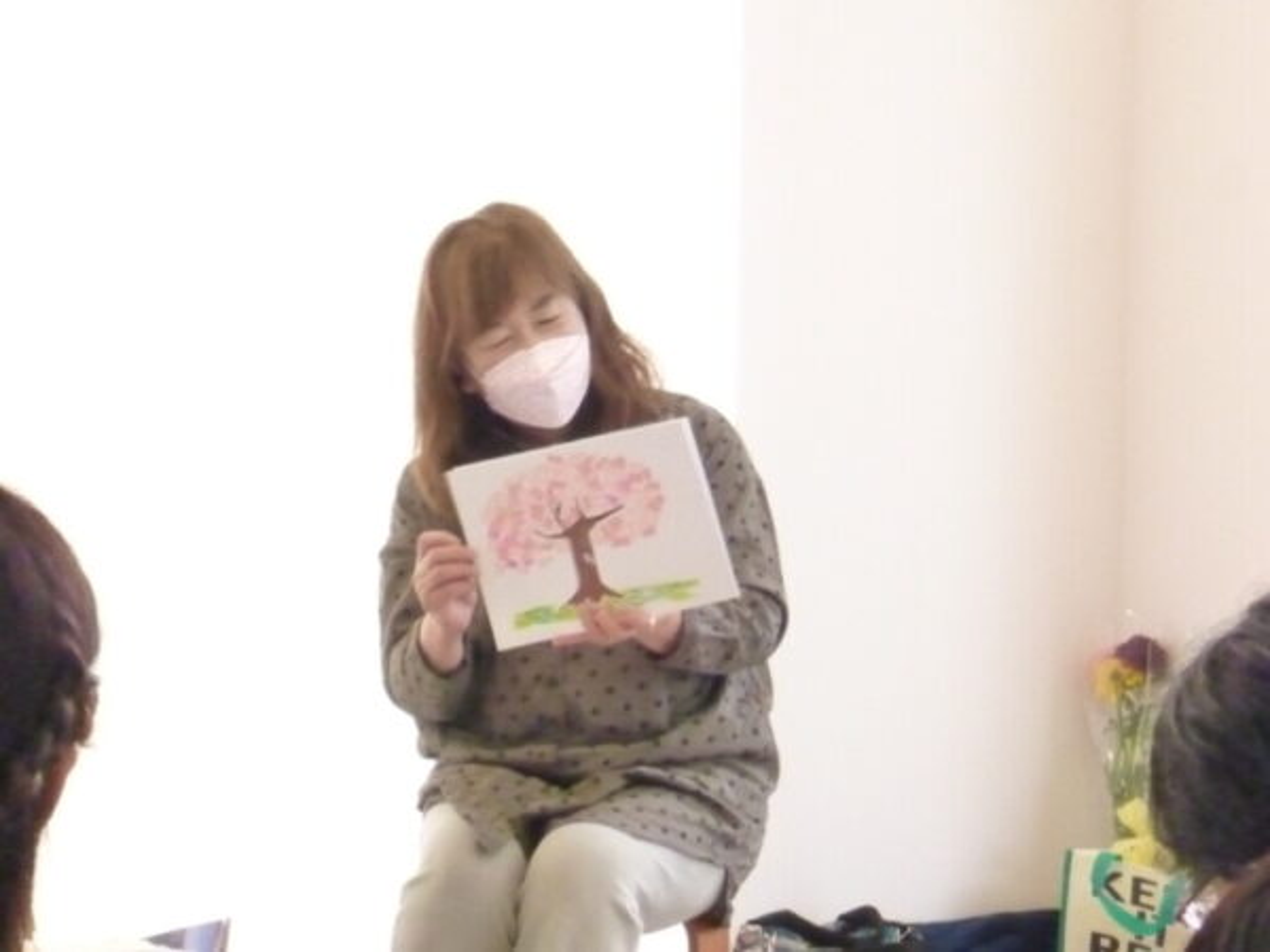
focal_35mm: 156
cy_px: 476
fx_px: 5723
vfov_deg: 9.5
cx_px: 635
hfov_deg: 12.7
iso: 1600
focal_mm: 21.5
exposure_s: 1/60
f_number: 5.9
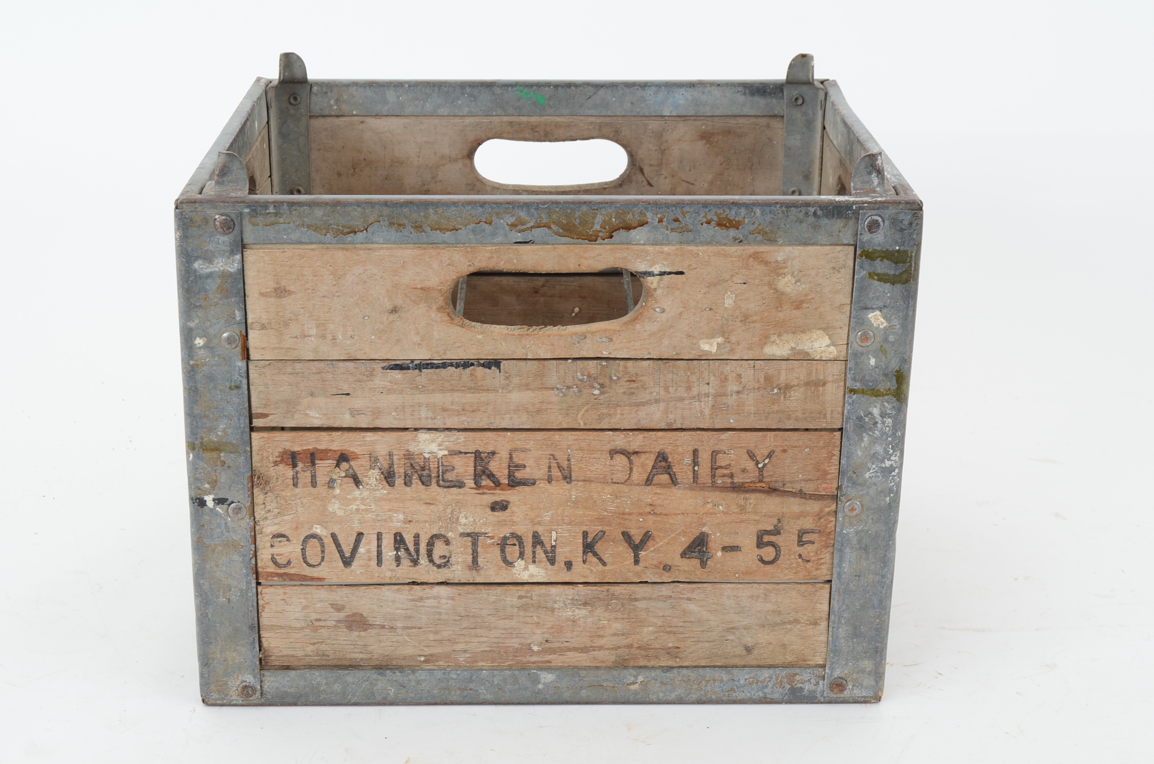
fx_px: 1823
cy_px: 382
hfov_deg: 35.1
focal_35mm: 57
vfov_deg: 23.7
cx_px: 577
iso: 250
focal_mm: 38
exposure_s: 1/160
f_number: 8
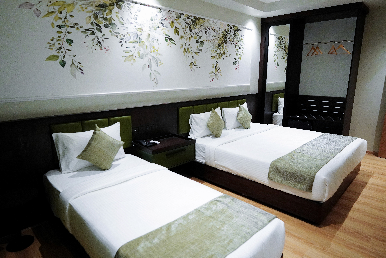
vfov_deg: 59.5
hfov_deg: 81.2
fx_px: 225
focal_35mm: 21
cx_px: 193
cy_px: 129
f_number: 2
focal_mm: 14
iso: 3200
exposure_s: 1/400
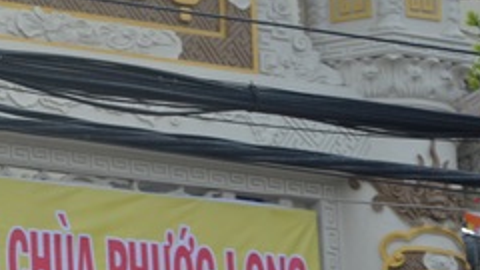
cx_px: -60
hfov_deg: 8.1
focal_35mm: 263
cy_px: 65
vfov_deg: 4.6
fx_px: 3347
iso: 800
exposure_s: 1/160
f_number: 6.3
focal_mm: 62
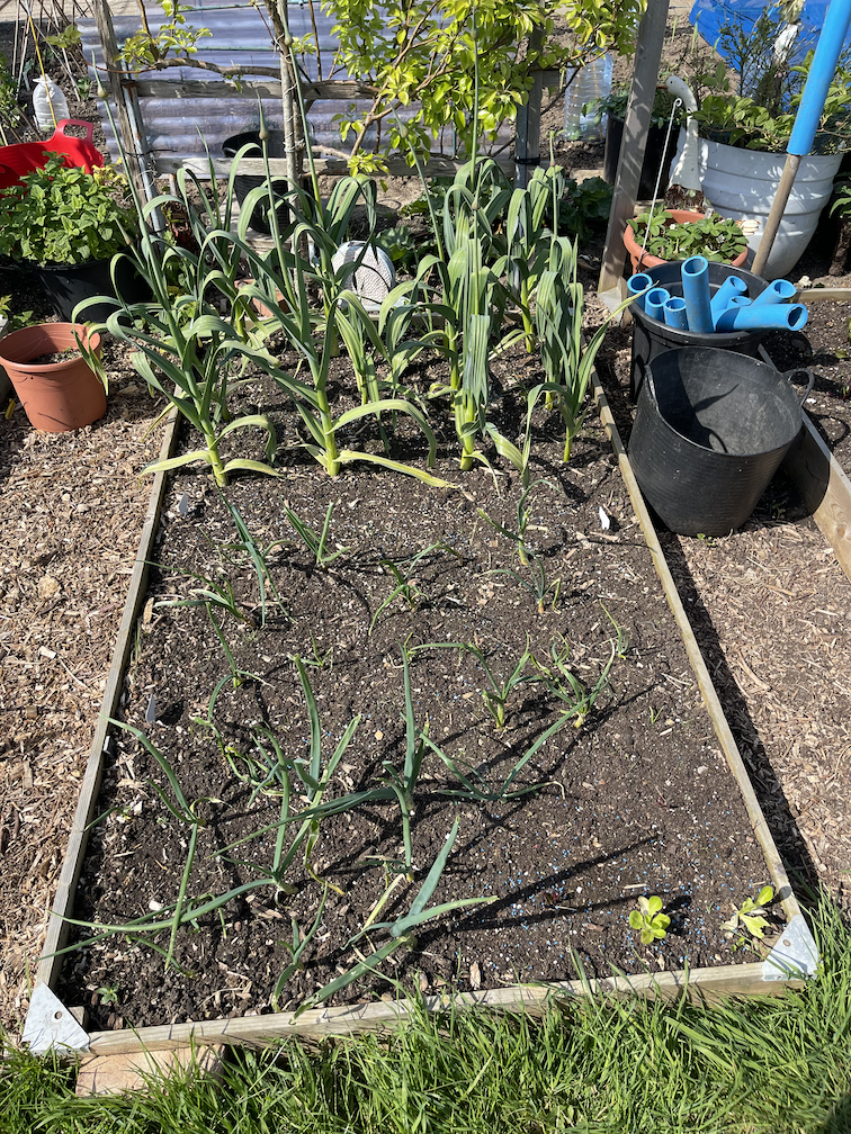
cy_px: 567
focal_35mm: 25
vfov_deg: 69.4
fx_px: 819
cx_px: 426
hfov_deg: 54.9
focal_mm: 5.1
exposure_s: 1/1795
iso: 32
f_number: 1.6
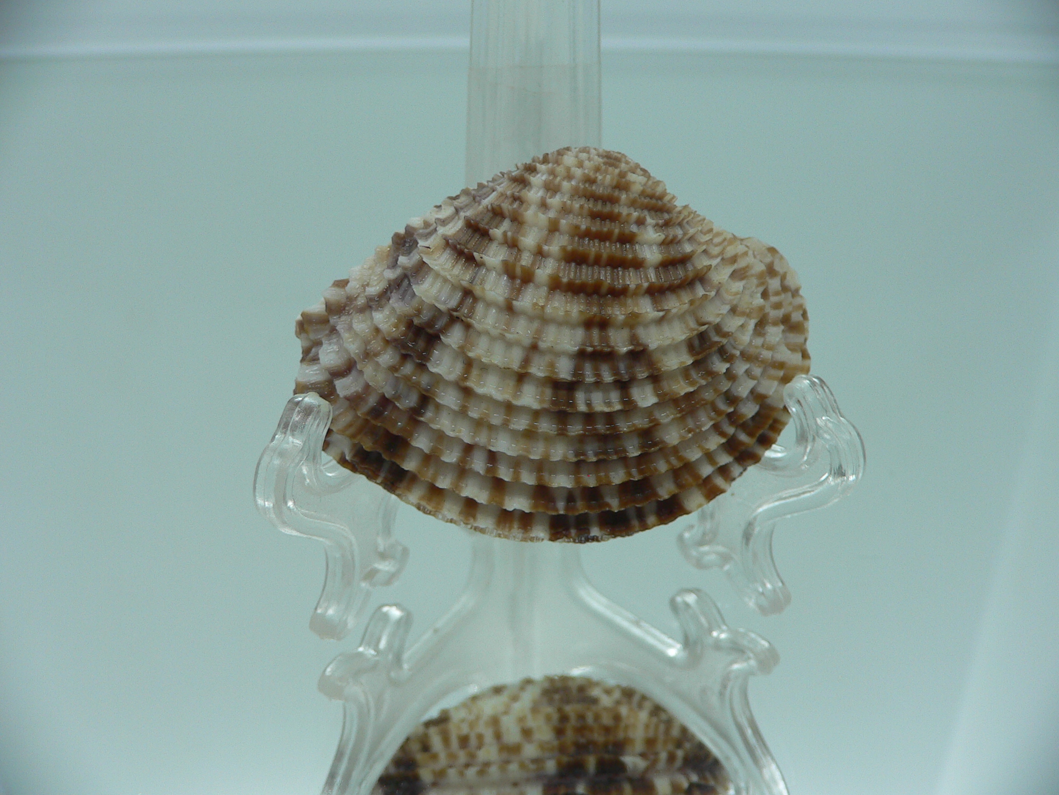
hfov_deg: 52.6
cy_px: 398
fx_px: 1071
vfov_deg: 40.7
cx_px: 530
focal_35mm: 35
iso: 80
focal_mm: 4.6
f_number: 2.8
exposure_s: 1/60
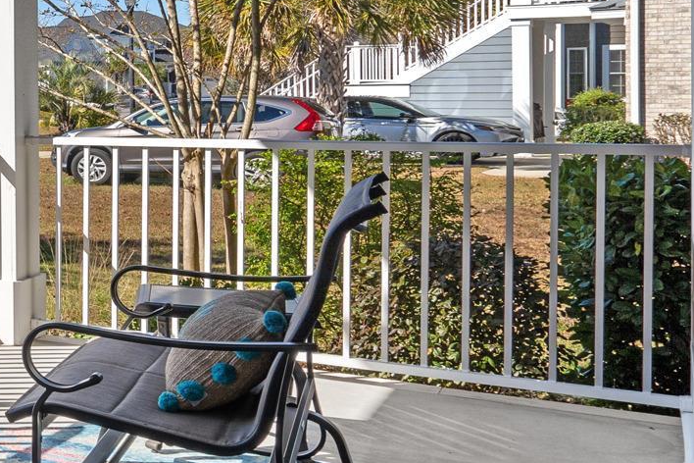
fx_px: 1157
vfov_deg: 22.3
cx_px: -515
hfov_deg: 22.3
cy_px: 81
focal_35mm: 60
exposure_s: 1/60
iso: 320
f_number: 8
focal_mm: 17
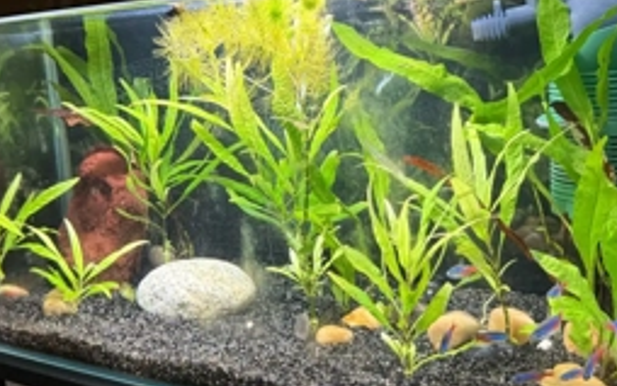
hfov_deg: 49.2
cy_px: 151
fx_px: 673
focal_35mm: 40
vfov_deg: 31.9
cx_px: 277
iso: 500
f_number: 1.78
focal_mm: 6.76
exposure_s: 1/50
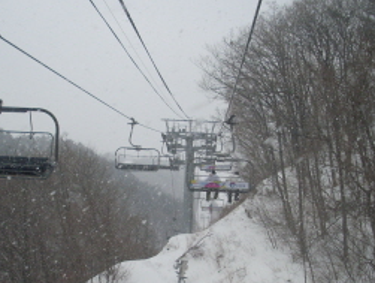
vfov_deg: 22.5
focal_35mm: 65
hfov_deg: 29.8
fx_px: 705
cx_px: 179
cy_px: 189
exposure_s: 1/250
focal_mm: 6.3
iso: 80
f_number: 7.7
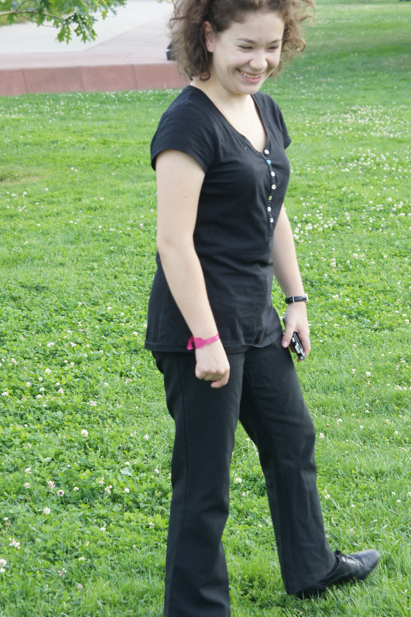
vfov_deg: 19.9
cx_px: 246
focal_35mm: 103
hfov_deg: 13.3
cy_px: 321
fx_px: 1760
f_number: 6.3
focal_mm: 51
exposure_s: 1/125
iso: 200
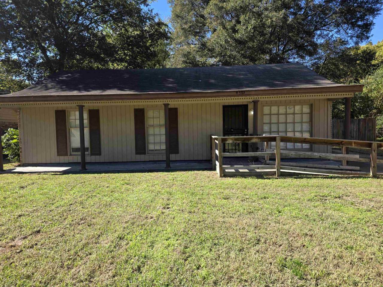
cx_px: 192
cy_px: 144
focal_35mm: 23
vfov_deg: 58.9
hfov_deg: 73.9
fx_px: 254
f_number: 1.7
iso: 80
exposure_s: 1/1854
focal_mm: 6.25
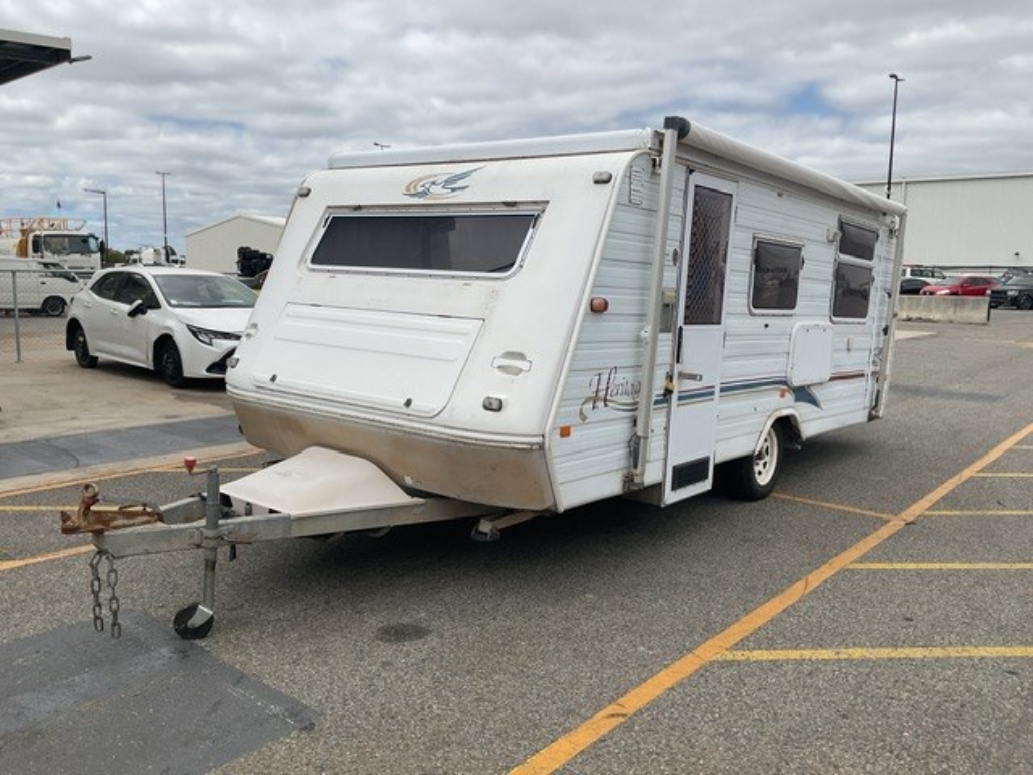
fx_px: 865
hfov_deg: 61.7
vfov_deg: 48.2
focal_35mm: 29
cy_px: 388
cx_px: 516
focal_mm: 3
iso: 16
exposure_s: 1/3322
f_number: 1.8
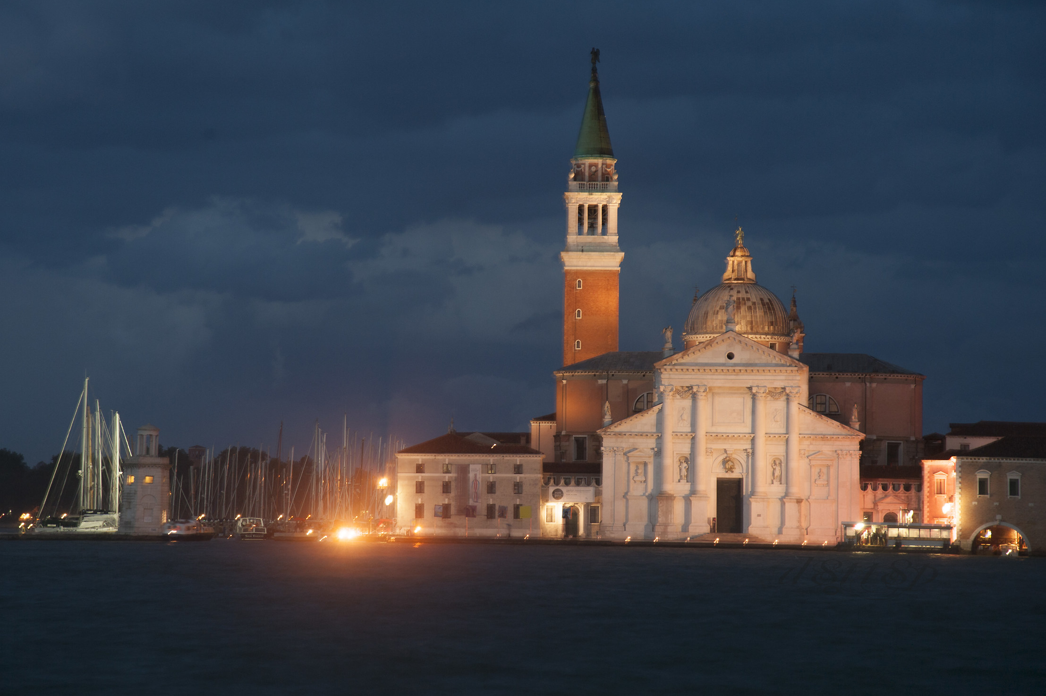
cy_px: 342
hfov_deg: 15.8
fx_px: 3774
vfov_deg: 10.5
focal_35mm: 130
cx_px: 491
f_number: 6.3
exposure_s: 1.6
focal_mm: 120
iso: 200
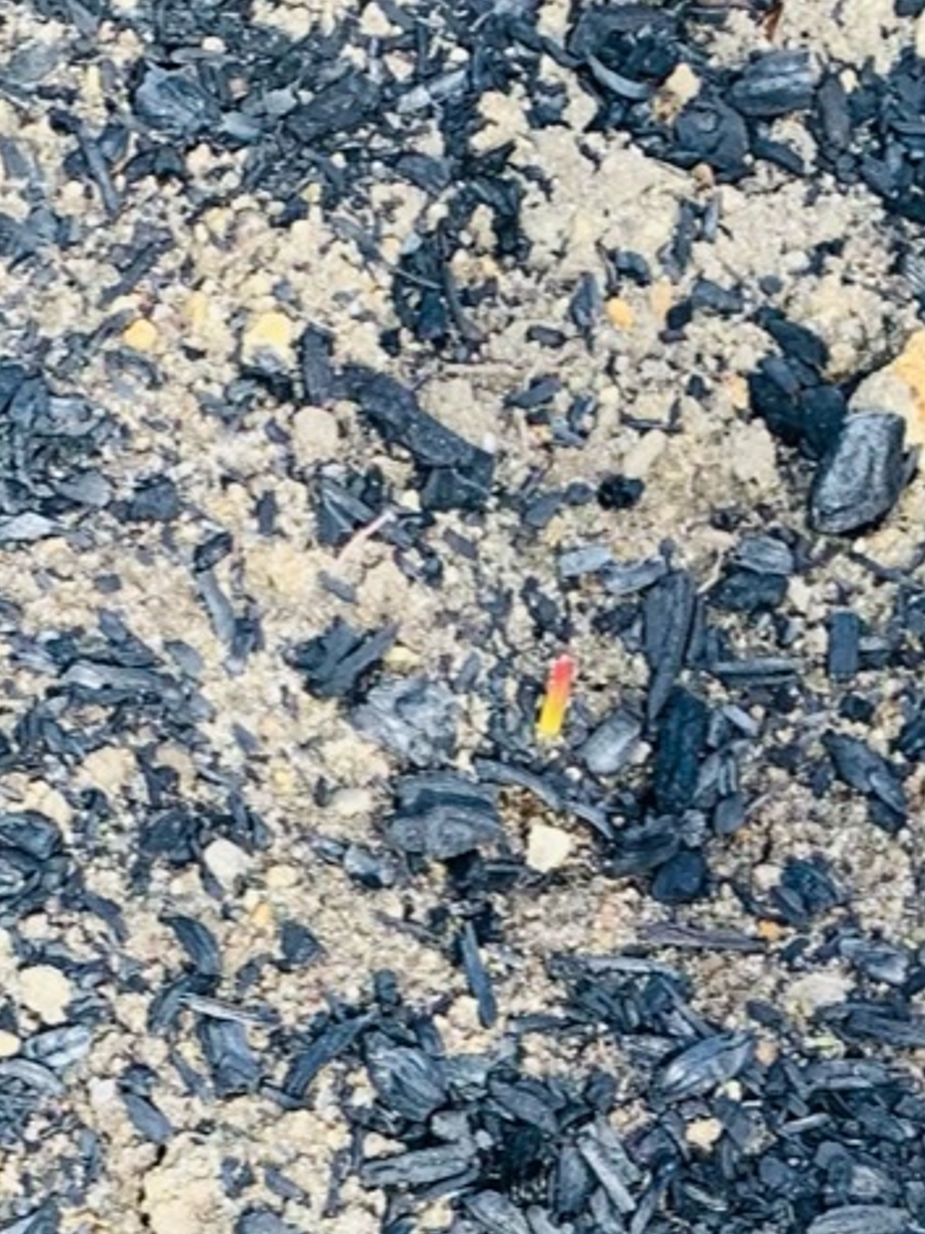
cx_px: 645
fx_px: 4028
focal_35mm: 113
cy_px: 1736
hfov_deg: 13.1
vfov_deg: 16.2
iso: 25
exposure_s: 1/312
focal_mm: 4.25
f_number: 1.8
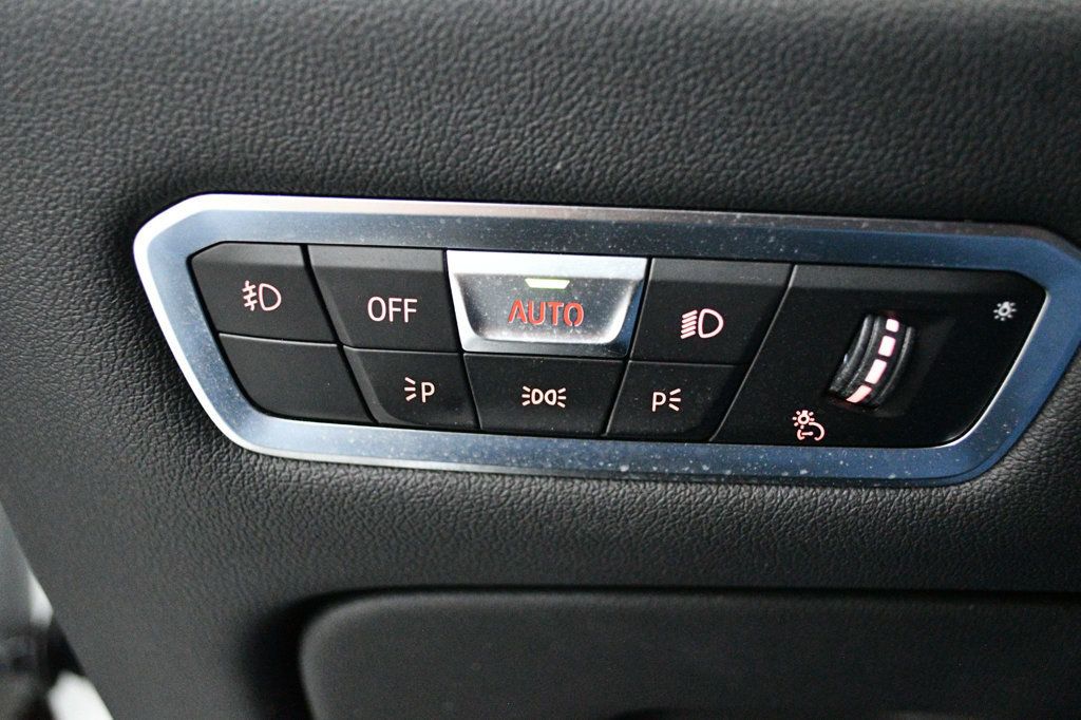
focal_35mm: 42
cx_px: 540
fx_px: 1261
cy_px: 360
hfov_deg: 46.4
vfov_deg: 31.9
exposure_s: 1/60
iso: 9000
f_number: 4.5
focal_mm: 28
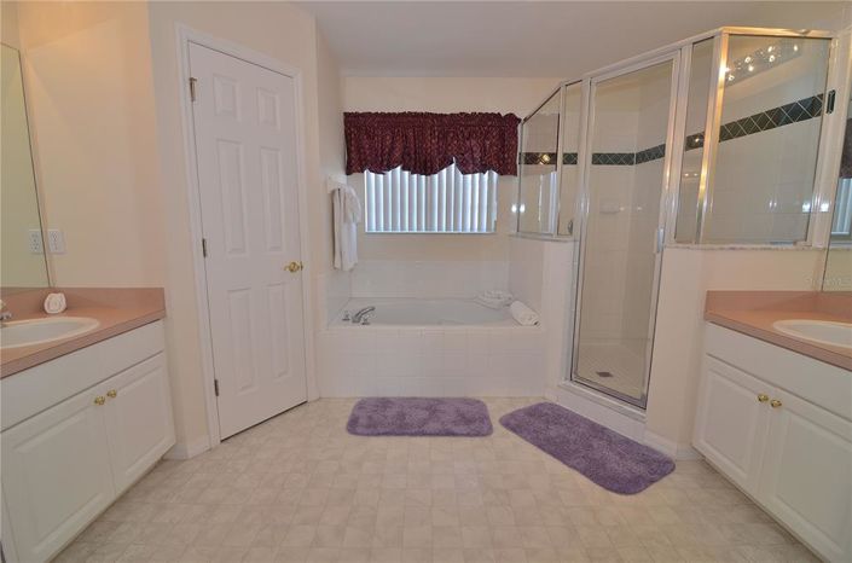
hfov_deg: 95.1
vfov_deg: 71.7
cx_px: 426
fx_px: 389
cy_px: 282
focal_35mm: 16
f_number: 4.5
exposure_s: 1/60
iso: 160
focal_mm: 11
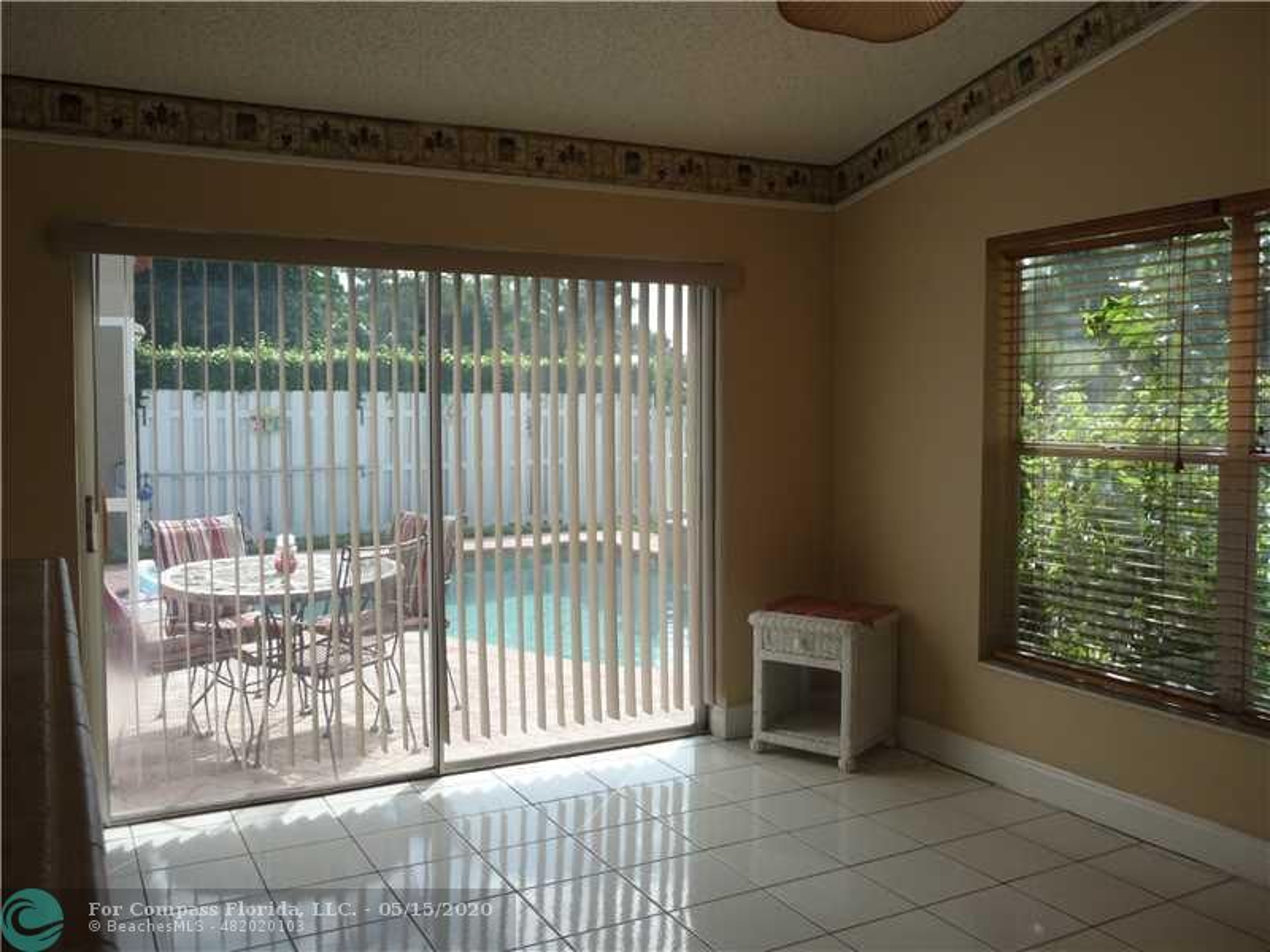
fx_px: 1174
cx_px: 635
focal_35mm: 32
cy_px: 476
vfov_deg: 44.2
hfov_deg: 56.8
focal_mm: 5.3
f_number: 3.5
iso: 100
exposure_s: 1/125
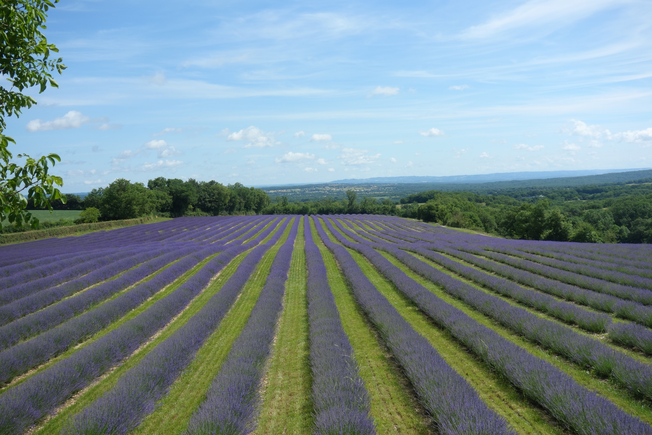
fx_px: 724
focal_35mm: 40
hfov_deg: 48.5
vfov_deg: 33.4
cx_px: 326
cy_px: 218
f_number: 4.5
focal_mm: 14.93
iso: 125
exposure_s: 1/800
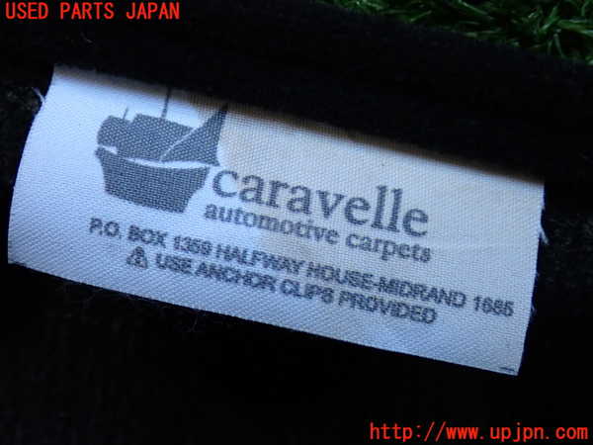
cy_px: 222
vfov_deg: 23.7
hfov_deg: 31.2
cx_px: 296
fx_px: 1062
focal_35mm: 62
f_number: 3.6
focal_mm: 11.09
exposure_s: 1/125
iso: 250
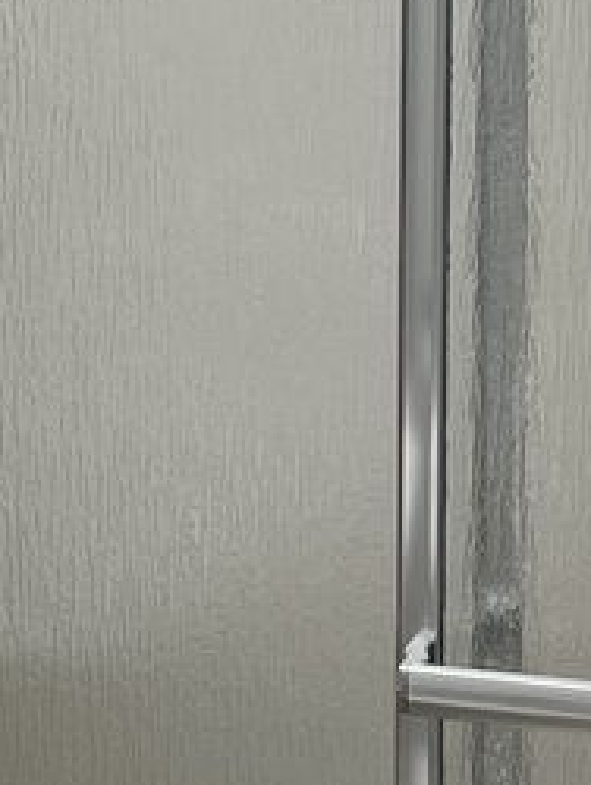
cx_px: -57
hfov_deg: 10.2
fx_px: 3272
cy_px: 66
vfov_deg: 13.6
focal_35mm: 144
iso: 80
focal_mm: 5.1
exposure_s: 1/120
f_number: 1.6
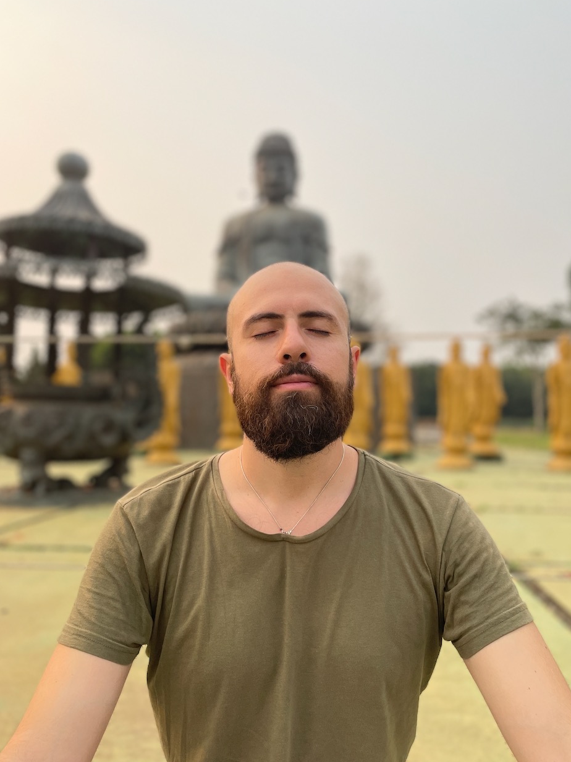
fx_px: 594
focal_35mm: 27
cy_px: 377
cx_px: 286
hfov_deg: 51.3
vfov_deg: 65.3
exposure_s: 1/2564
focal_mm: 4.2
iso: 50
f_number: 1.6
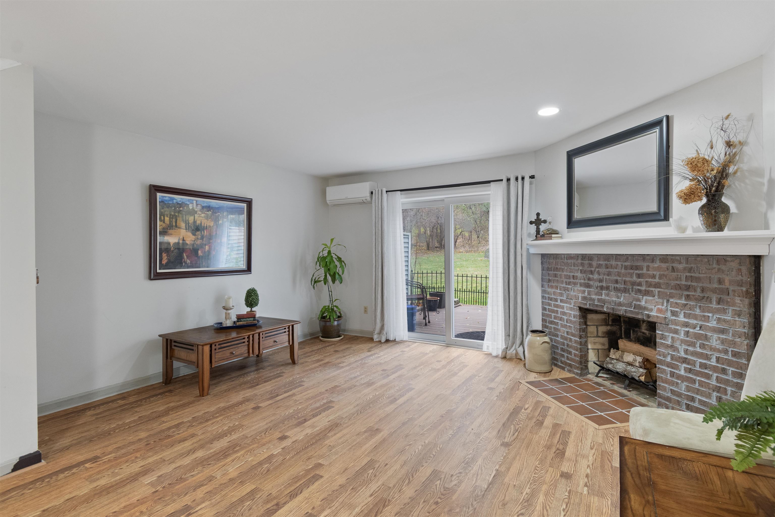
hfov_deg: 93.3
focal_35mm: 17
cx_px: 388
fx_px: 366
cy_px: 258
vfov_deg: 70.4
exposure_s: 1/1.25
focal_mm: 11.5
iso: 640
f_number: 6.3
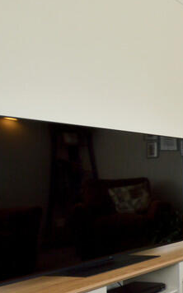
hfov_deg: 17.7
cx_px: 385
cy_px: 278
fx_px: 352
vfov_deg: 40.8
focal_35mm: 44
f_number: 8
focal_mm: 10
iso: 200
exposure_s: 1/30
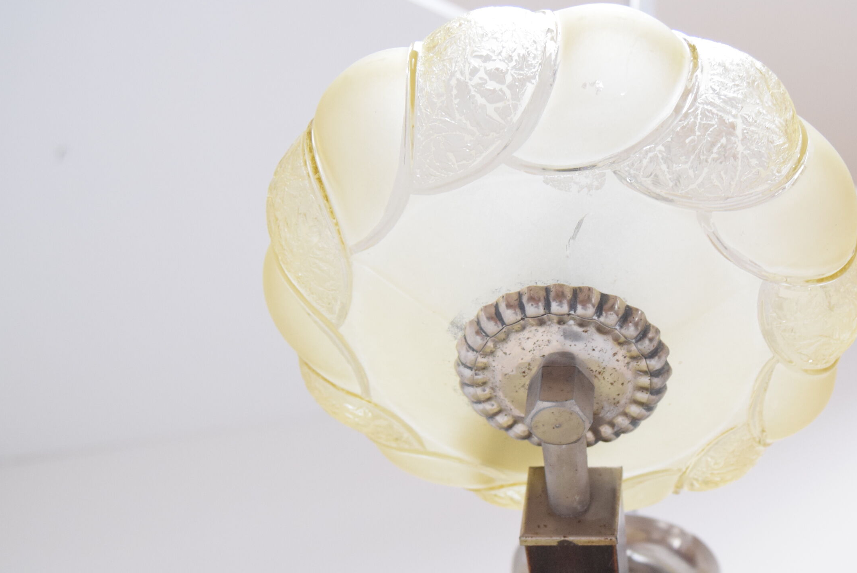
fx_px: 1501
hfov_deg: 31.6
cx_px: 572
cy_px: 396
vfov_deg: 21.5
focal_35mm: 63
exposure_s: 1/100
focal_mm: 30
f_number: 5
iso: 1600
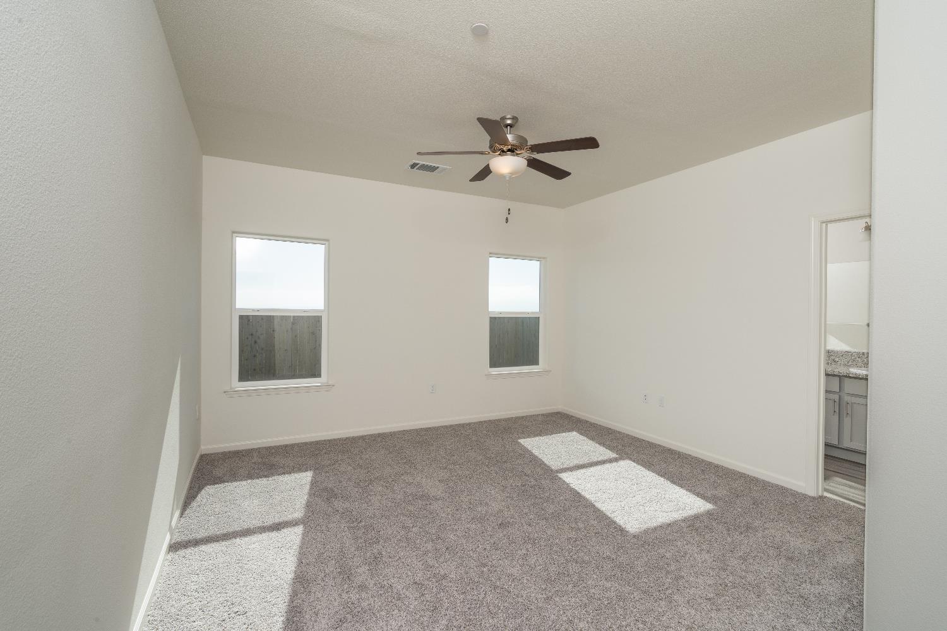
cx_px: 474
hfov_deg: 96.7
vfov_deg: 73.7
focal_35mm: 16
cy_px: 316
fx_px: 421
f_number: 14
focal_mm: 16
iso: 160
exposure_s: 1/80
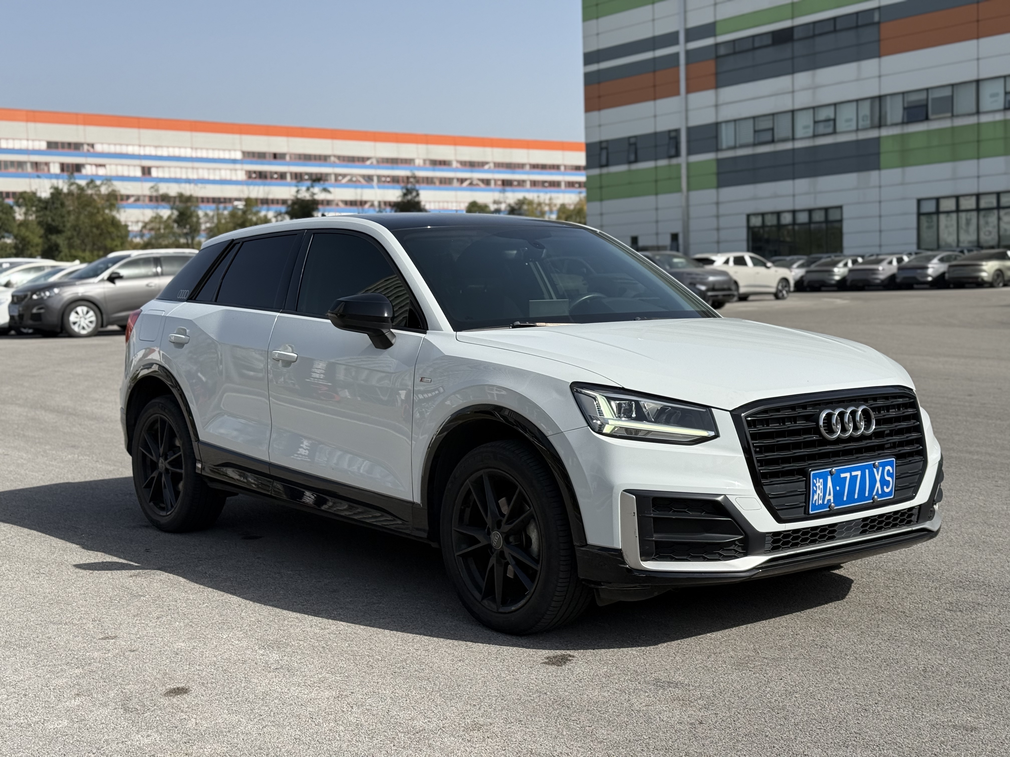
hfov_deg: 39.7
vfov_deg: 30.3
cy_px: 378
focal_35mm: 48
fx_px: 1401
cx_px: 505
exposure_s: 1/5587
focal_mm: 6.76
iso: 80
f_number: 1.78
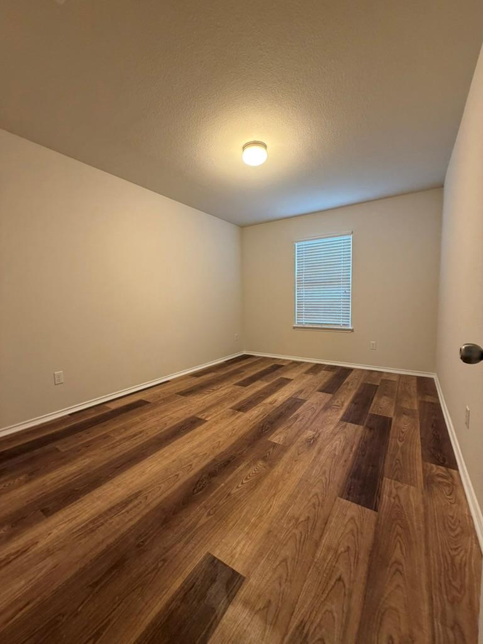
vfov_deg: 102.1
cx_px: 242
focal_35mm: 14
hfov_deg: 85.7
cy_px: 322
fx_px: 260
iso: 250
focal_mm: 2.22
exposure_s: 1/60
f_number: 2.2
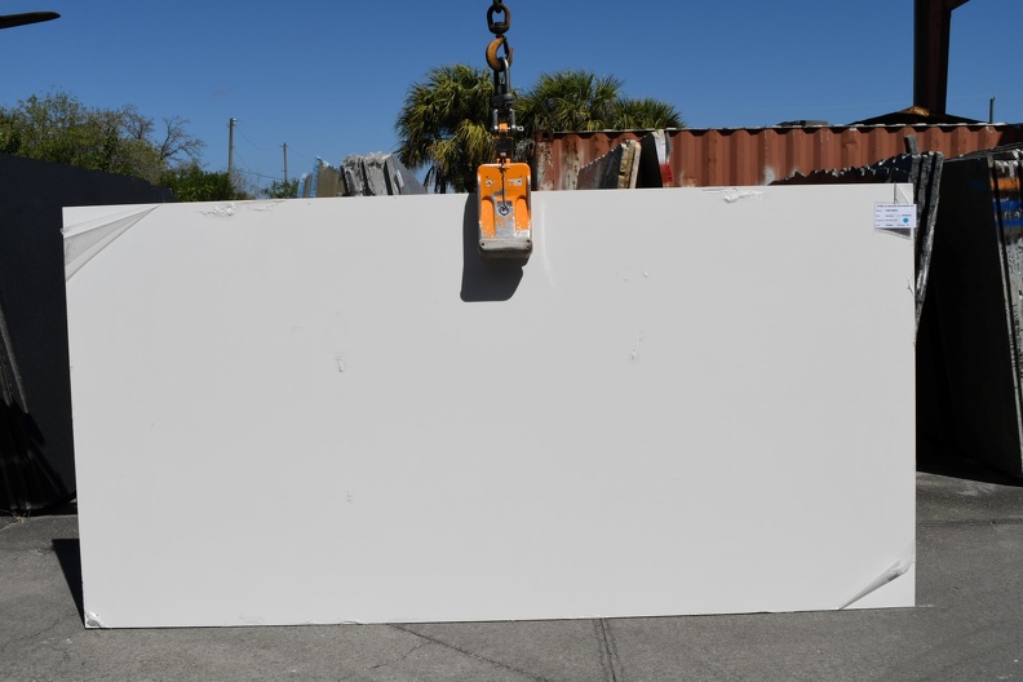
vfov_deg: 40.0
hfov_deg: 57.2
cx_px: 512
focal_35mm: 33
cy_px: 341
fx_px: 938
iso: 200
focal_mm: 22
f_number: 13
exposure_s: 1/500
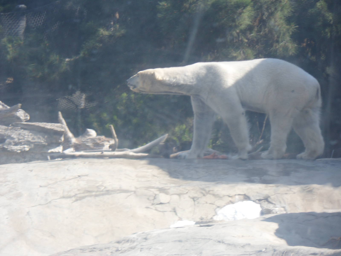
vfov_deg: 5.5
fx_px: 2660
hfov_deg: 7.3
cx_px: 170
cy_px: 128
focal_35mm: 270
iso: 80
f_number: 5.9
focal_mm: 46.8
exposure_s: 1/125
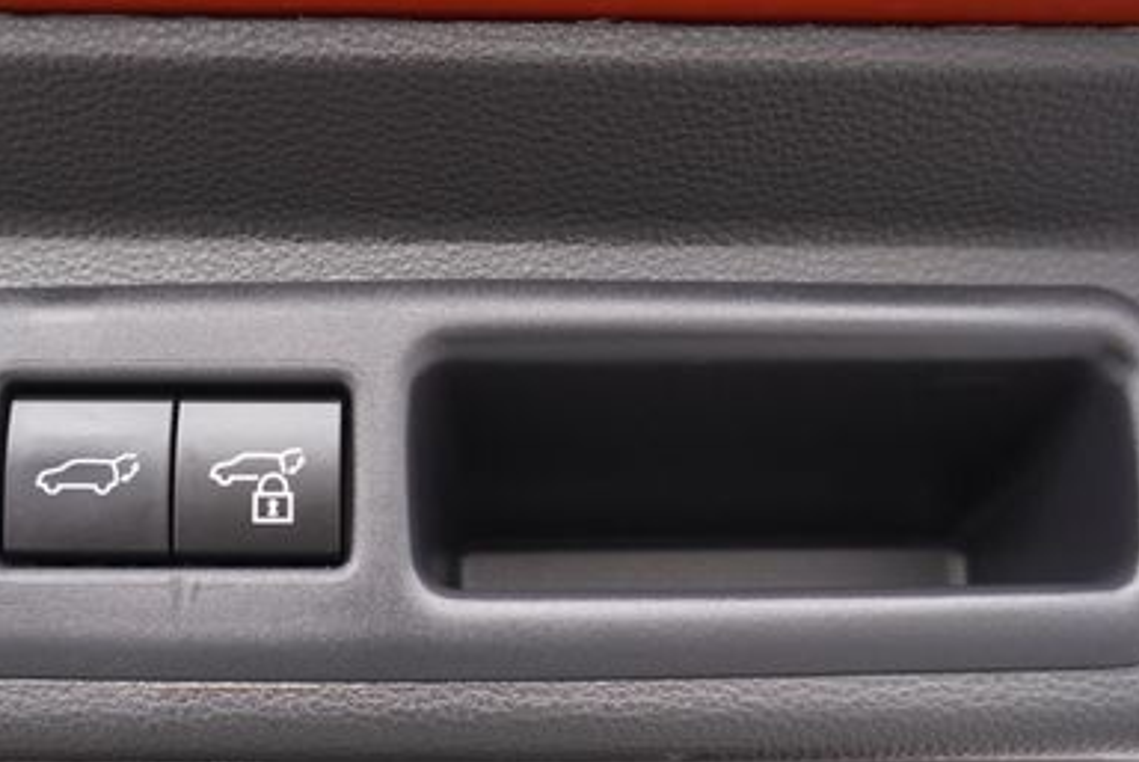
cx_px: 445
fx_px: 1267
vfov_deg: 33.4
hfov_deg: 48.1
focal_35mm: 40
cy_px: 466
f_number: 4
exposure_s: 1/160
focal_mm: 16
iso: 1250
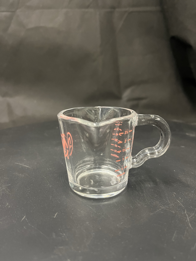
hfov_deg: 53.1
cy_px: 130
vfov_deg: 67.3
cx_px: 98
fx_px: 196
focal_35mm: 26
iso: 500
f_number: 1.6
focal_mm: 5.1
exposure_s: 1/60
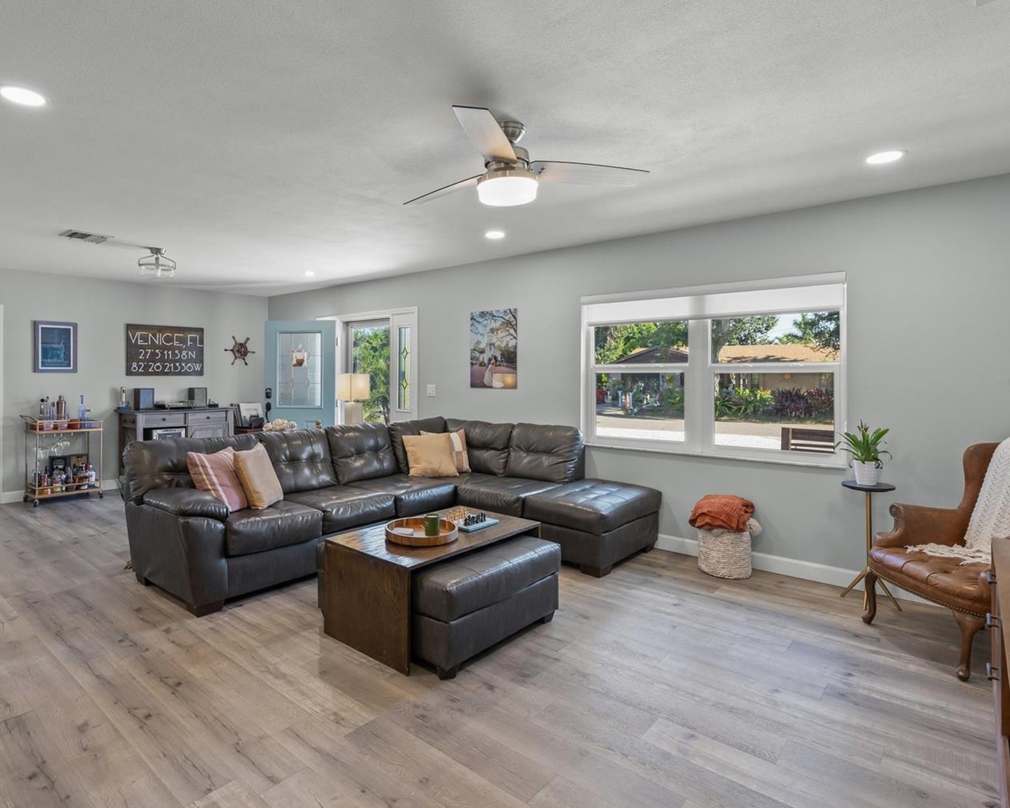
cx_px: 441
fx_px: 568
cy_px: 385
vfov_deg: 70.8
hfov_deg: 82.9
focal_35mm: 19
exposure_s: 1/3
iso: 250
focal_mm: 16
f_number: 6.3
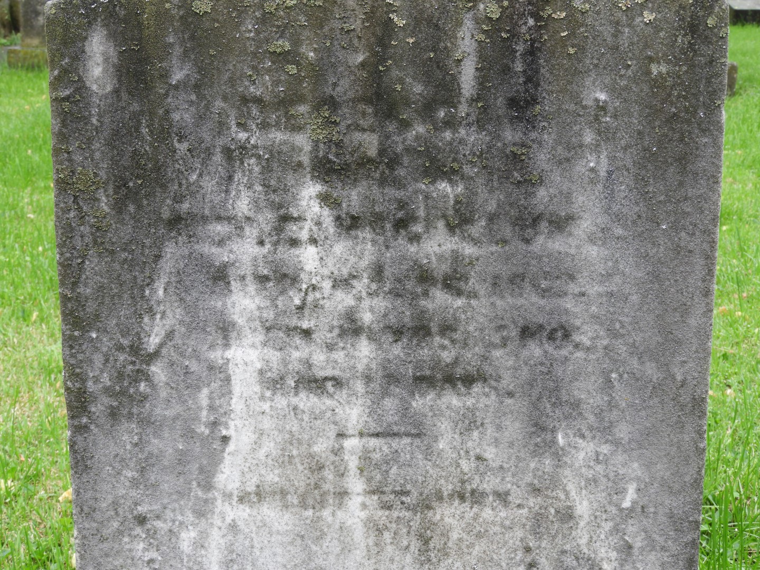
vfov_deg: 26.6
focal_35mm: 55
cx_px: 380
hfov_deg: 34.9
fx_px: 1208
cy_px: 285
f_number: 4
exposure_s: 1/50
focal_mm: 9.9
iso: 100
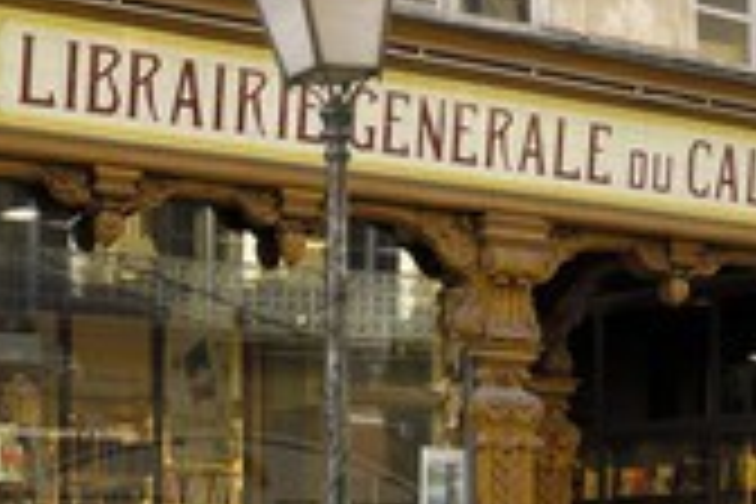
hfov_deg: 19.4
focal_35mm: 105
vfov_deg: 12.9
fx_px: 2205
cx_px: 515
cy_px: 495
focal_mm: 28
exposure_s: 1/160
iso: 100
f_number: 3.3
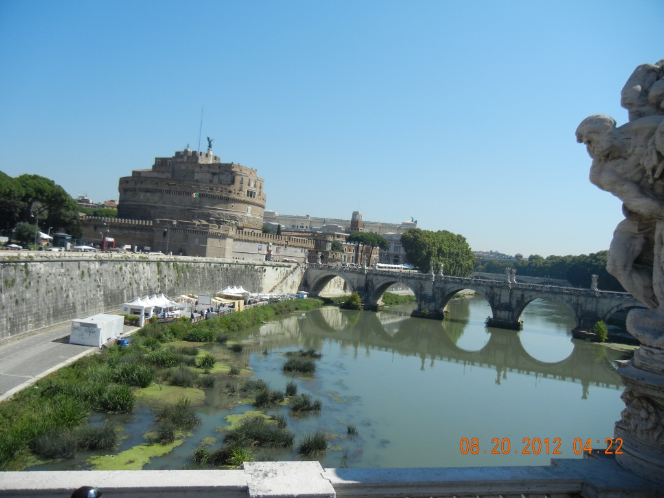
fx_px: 575
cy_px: 249
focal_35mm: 30
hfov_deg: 60.0
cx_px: 332
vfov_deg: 46.8
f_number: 7
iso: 160
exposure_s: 1/413
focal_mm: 5.4
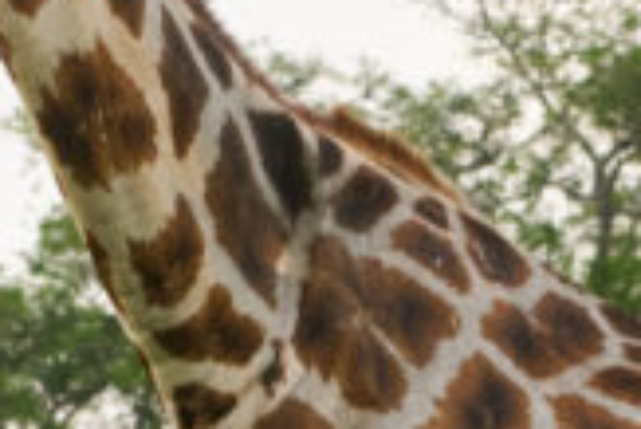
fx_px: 13134
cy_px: -91
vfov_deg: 1.9
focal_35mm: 737
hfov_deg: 2.8
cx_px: 279
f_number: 18
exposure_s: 1/400
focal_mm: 200
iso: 3200
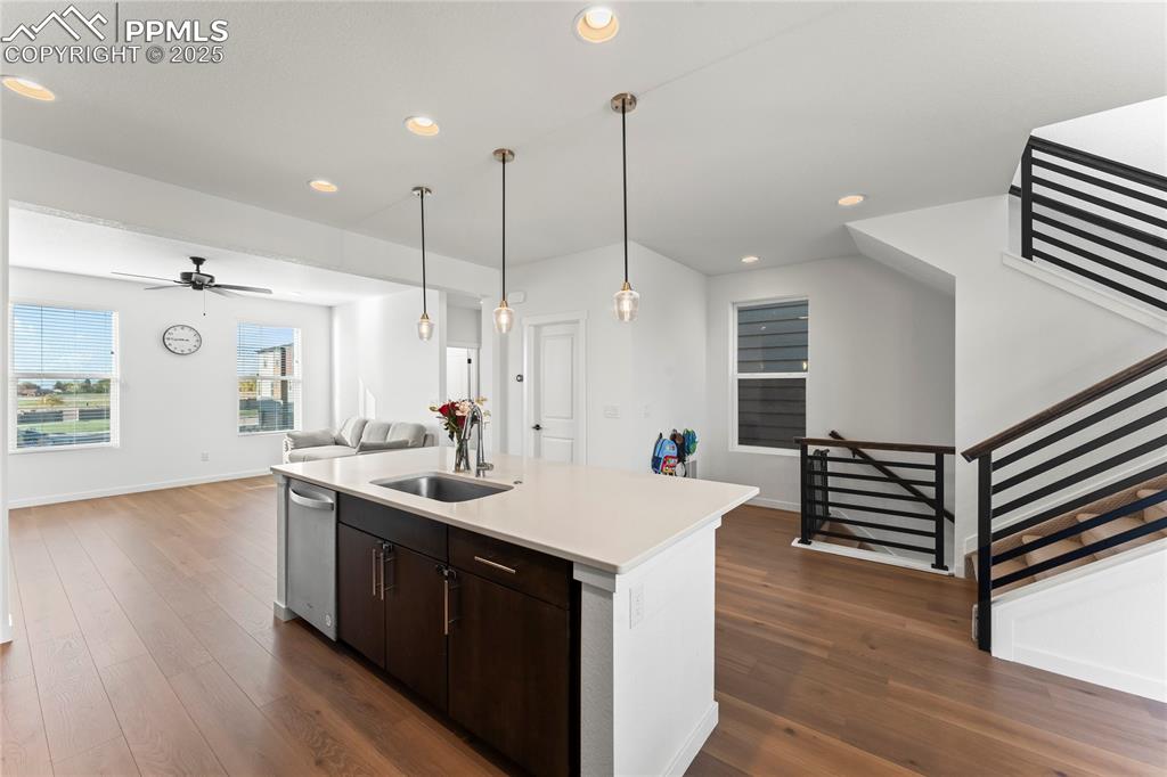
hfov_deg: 104.3
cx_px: 584
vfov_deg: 81.2
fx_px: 454
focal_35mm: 14
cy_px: 388
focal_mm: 14
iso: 400
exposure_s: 1/3
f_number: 10
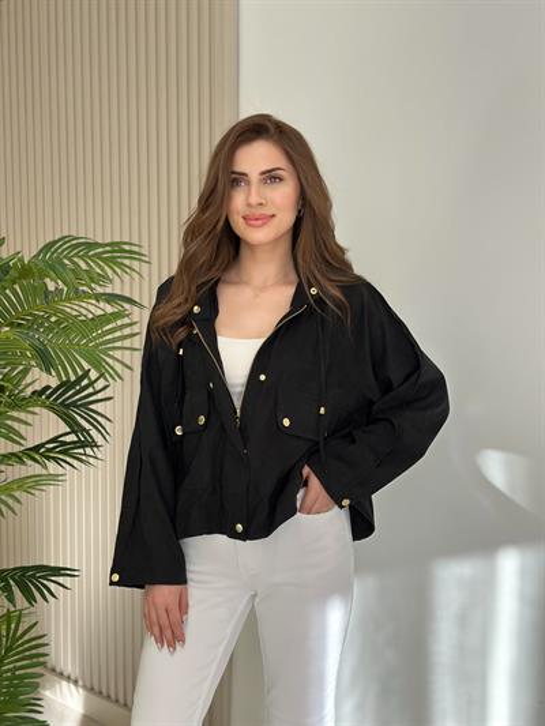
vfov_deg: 39.6
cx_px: 272
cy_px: 363
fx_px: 1007
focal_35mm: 48
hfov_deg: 30.3
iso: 80
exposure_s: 1/399
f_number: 1.78
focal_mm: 6.86
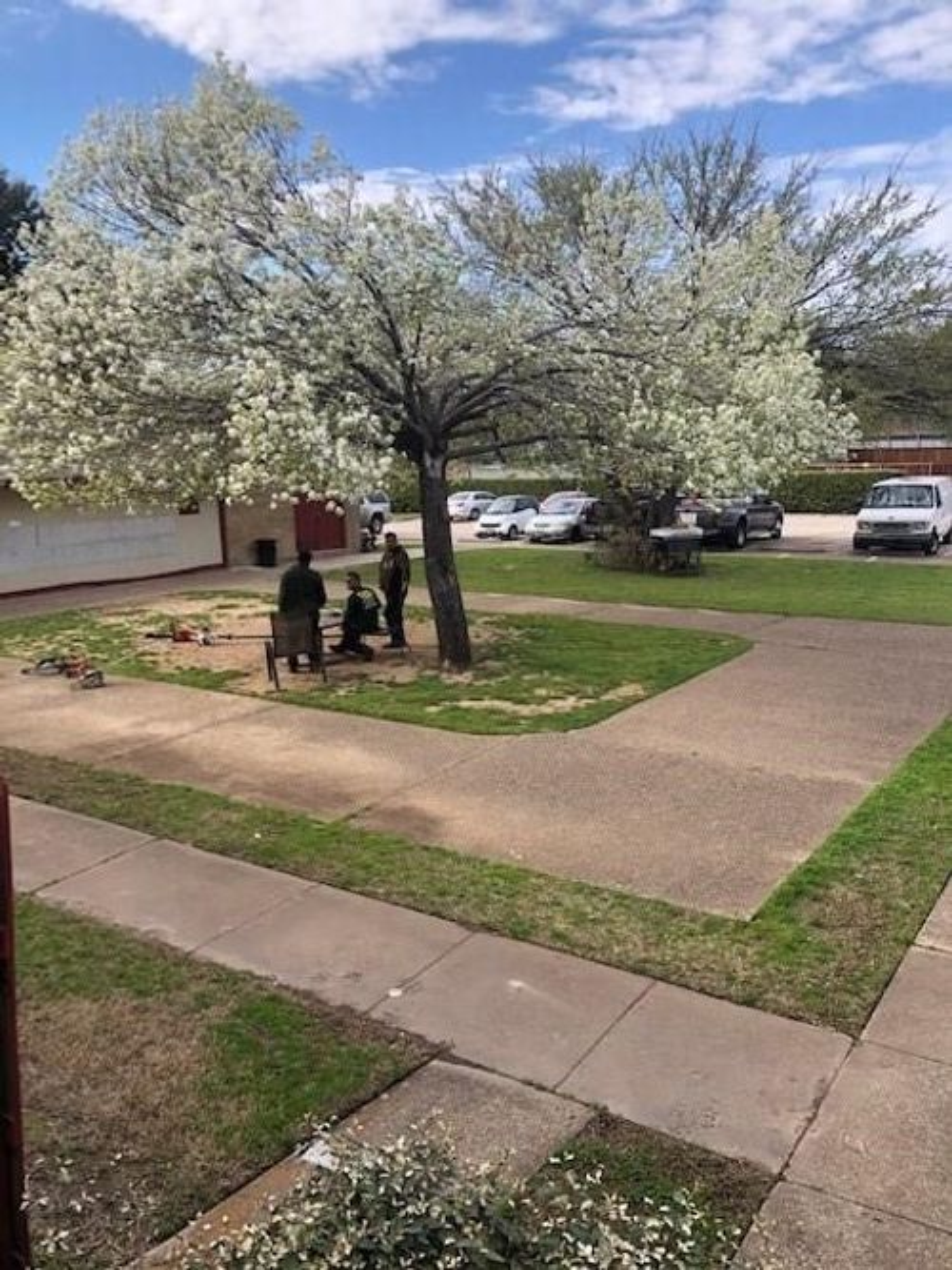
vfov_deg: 63.5
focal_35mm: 28
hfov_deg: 49.7
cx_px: 476
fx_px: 1027
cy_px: 635
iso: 20
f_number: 1.8
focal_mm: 3.99
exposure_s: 1/727
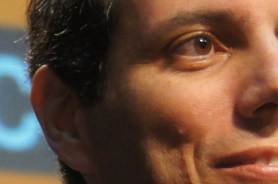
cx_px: -102
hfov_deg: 4.5
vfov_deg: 3.0
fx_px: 3553
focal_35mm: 461
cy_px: 365
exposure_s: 1/30
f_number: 5
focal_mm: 55
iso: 1600
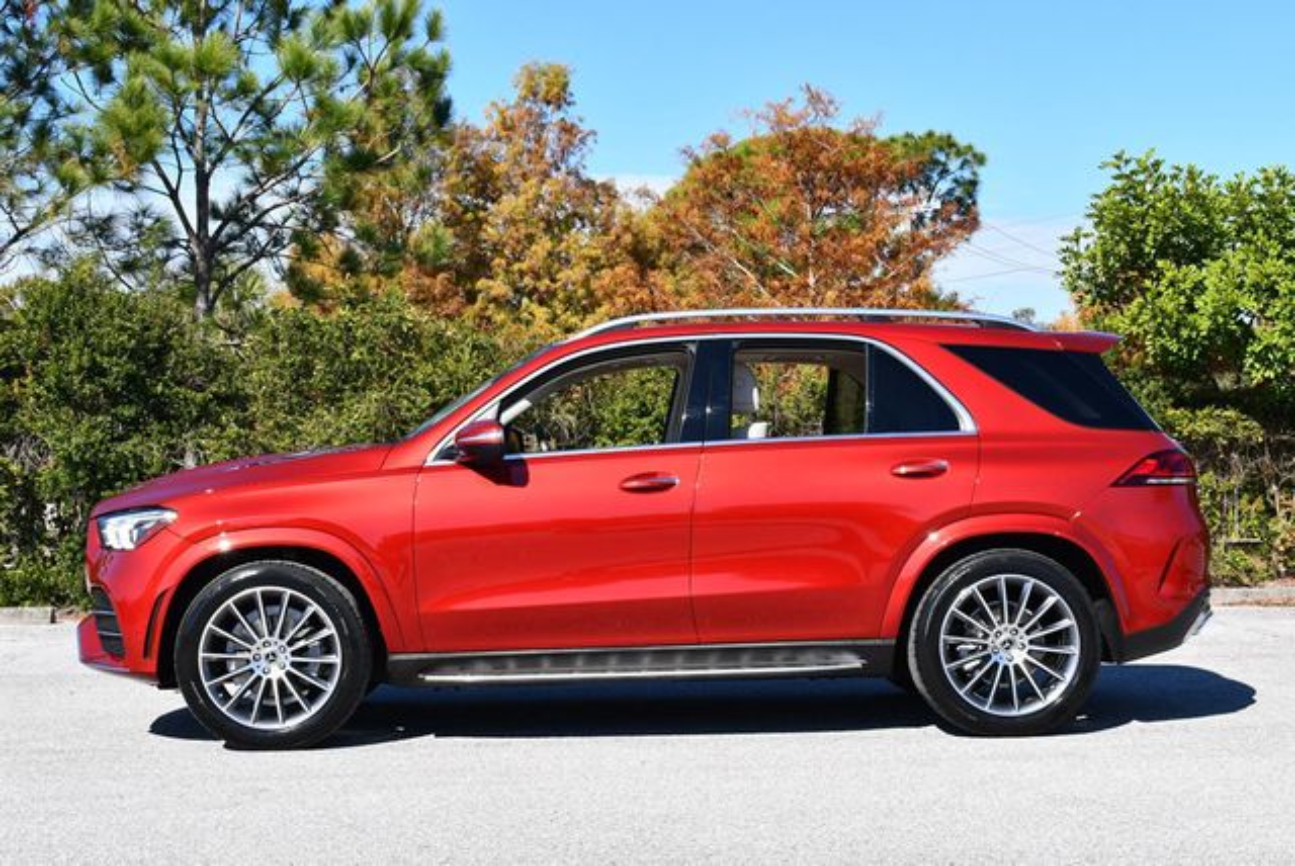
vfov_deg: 22.0
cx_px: 648
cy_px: 433
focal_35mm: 62
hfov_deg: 32.4
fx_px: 2232
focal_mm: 31
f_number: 8
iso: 110
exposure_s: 1/250
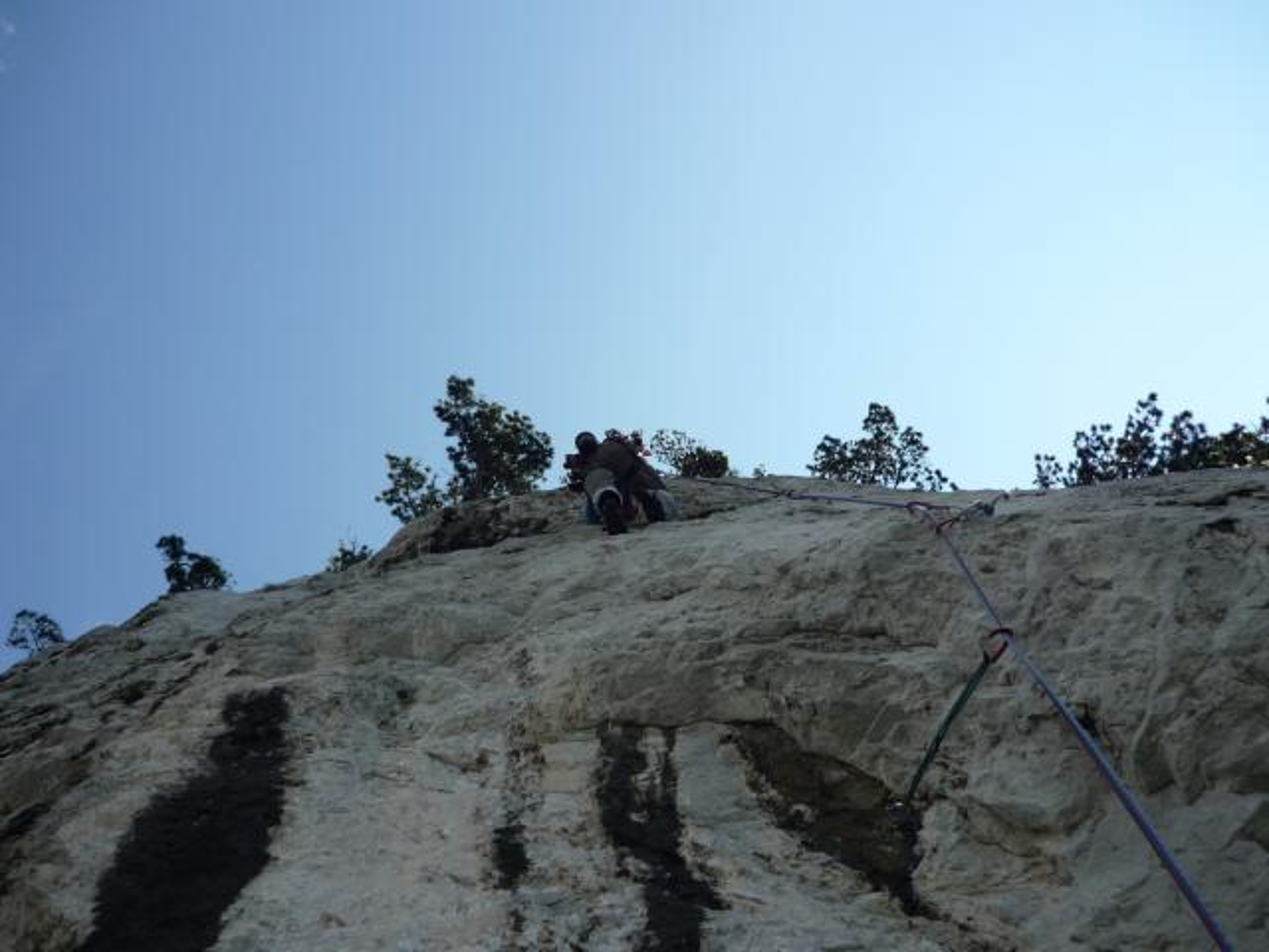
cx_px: 634
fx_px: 1210
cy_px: 476
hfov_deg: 55.4
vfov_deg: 42.9
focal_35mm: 33
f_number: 8
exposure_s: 1/160
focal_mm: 5.5
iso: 100
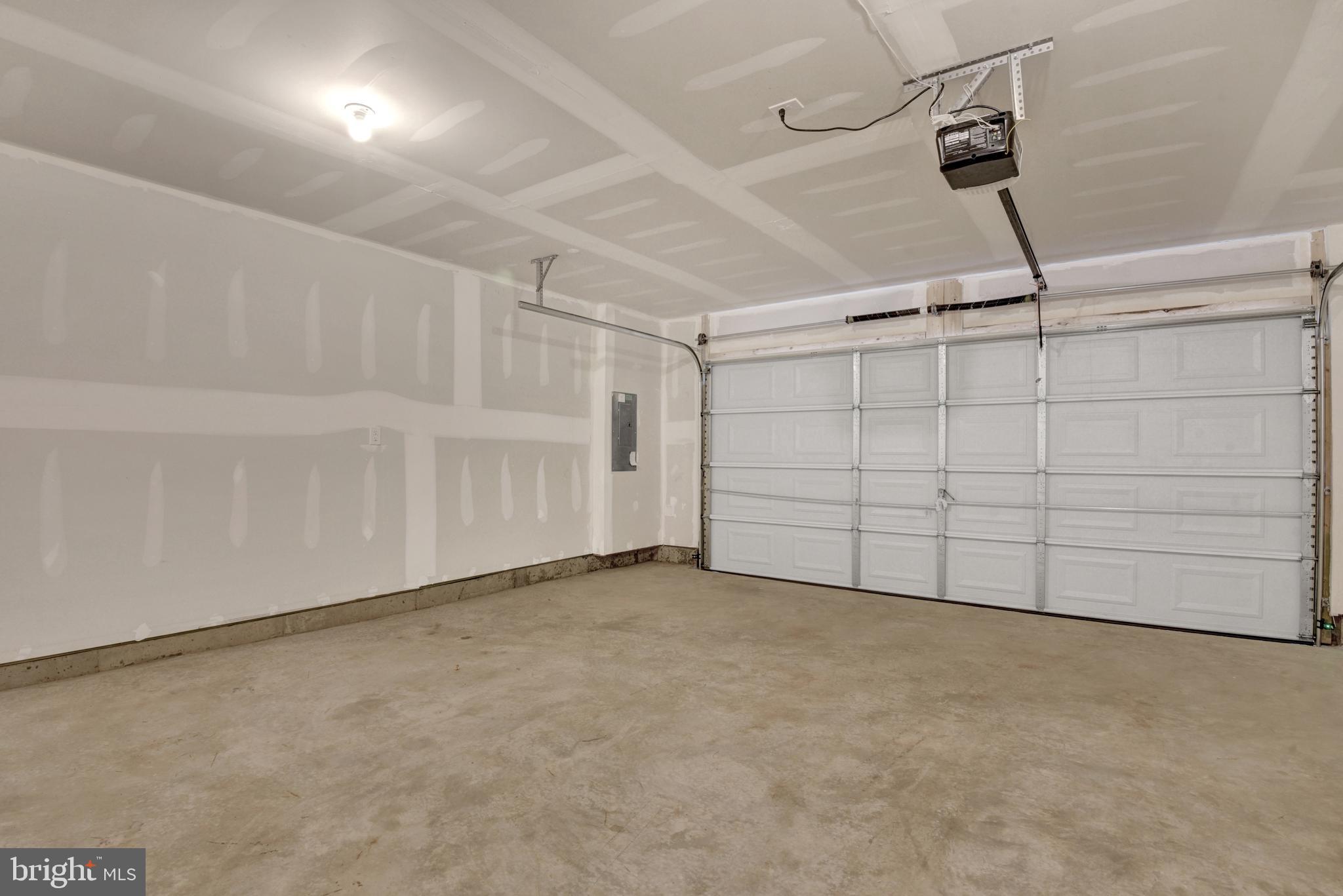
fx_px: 597
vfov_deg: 73.8
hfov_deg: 96.7
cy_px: 448
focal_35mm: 16
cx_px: 672
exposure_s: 1/1.25
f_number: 9
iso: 400
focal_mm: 16
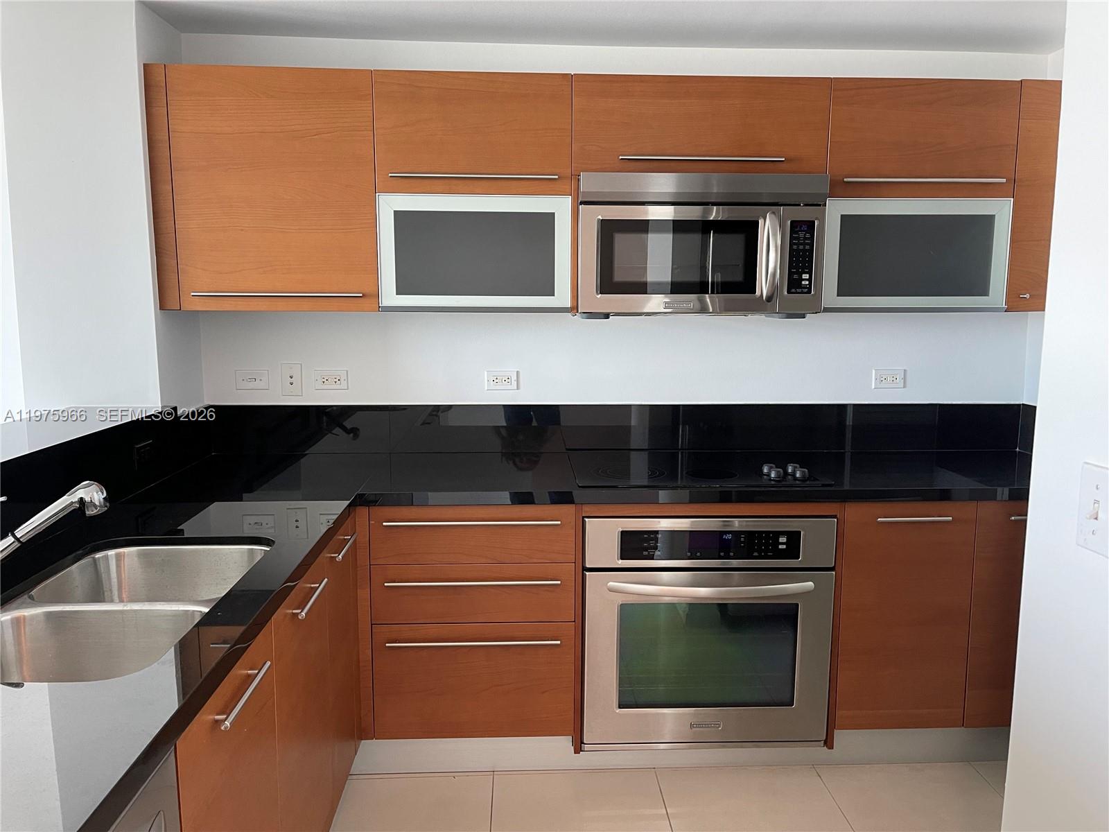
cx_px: 554
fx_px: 833
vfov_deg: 53.1
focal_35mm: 26
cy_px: 416
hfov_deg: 67.3
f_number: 1.6
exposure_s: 1/60
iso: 160
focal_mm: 5.1
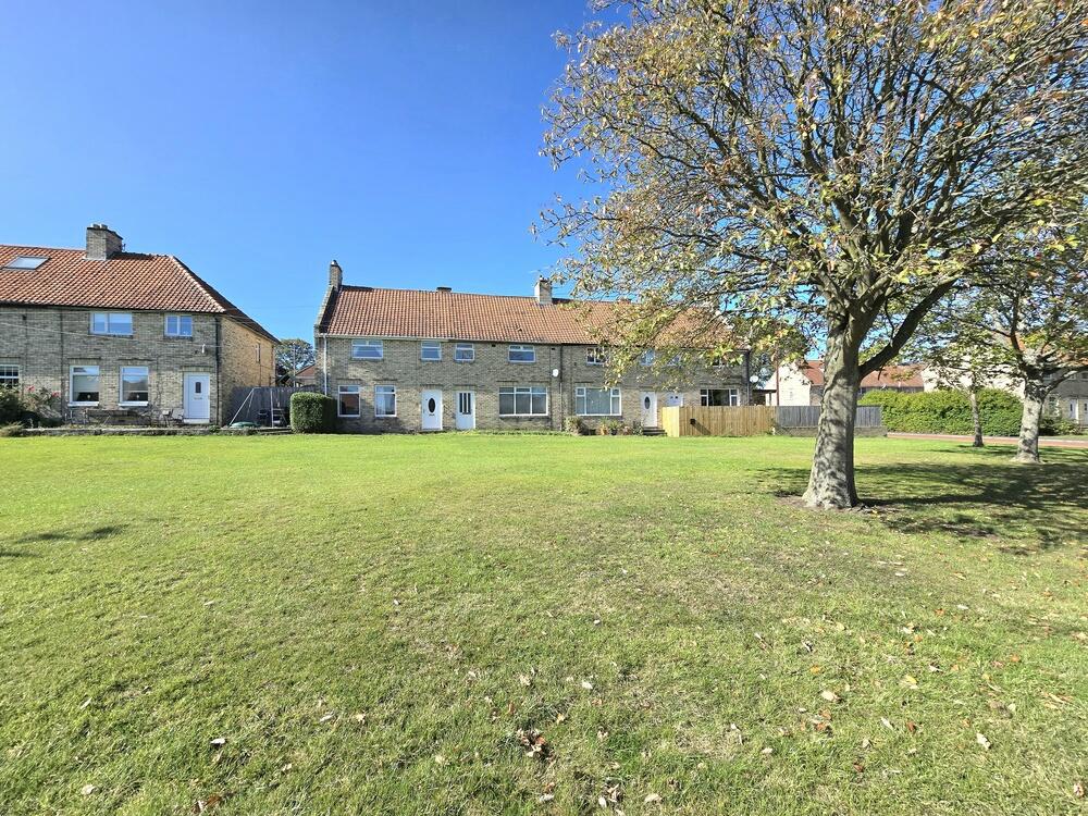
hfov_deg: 106.2
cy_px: 408
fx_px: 409
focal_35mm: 13
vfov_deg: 89.9
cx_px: 544
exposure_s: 1/2000
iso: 50
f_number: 2.2
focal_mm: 2.2
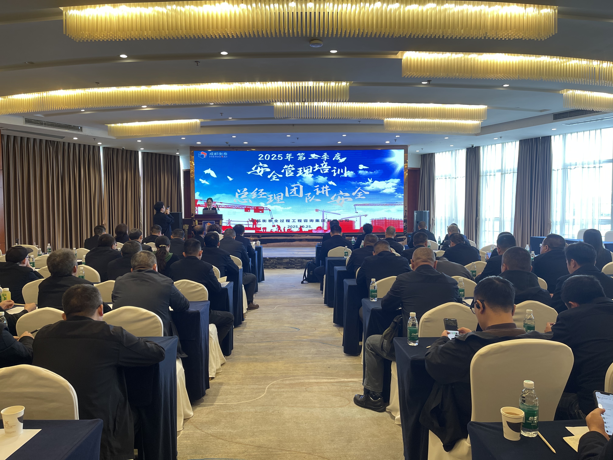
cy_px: 230
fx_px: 460
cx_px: 306
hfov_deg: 67.3
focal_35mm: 26
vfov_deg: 53.1
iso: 125
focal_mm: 5.1
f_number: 1.6
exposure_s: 1/100
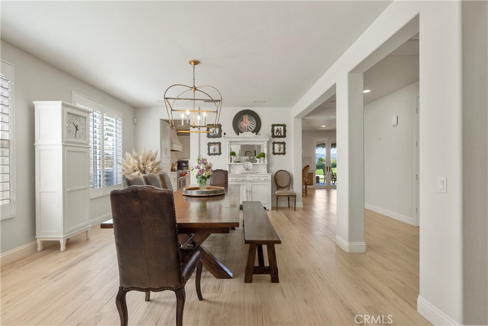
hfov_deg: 96.7
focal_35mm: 16
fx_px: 217
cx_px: 244
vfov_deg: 73.8
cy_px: 163
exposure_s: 1/25
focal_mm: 16
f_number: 8
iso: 640
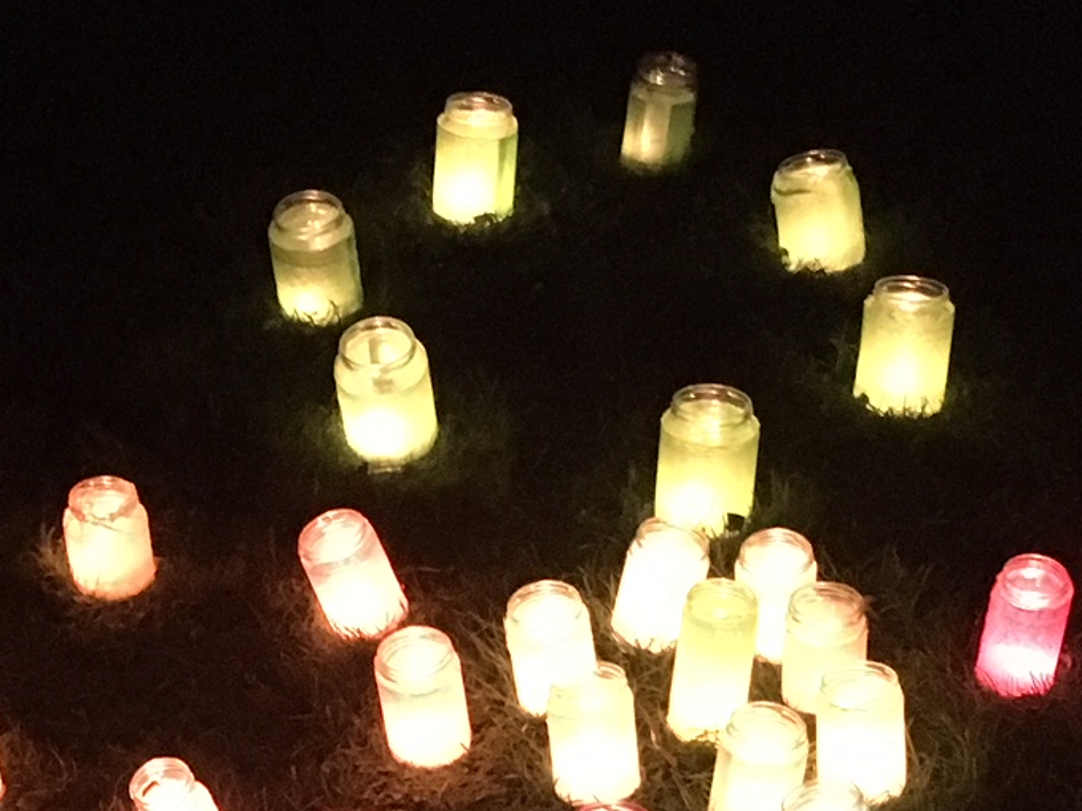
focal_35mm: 86
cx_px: 523
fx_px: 2688
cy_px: 924
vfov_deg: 16.6
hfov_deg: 22.8
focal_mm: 4.15
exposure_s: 1/17
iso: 800
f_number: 2.2
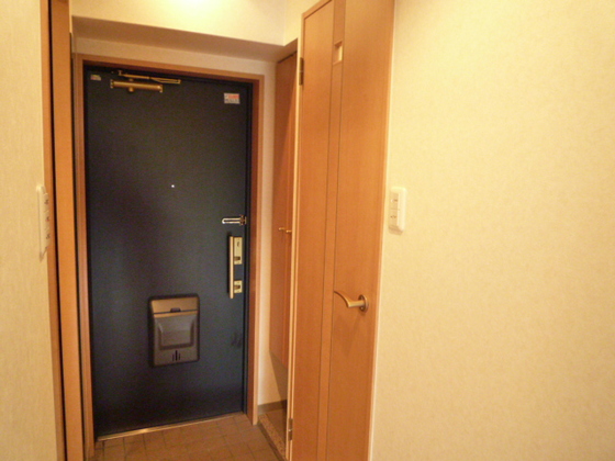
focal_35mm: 25
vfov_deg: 54.9
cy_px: 230
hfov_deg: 69.4
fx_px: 444
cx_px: 308
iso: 800
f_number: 2.8
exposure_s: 1/30
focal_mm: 4.4
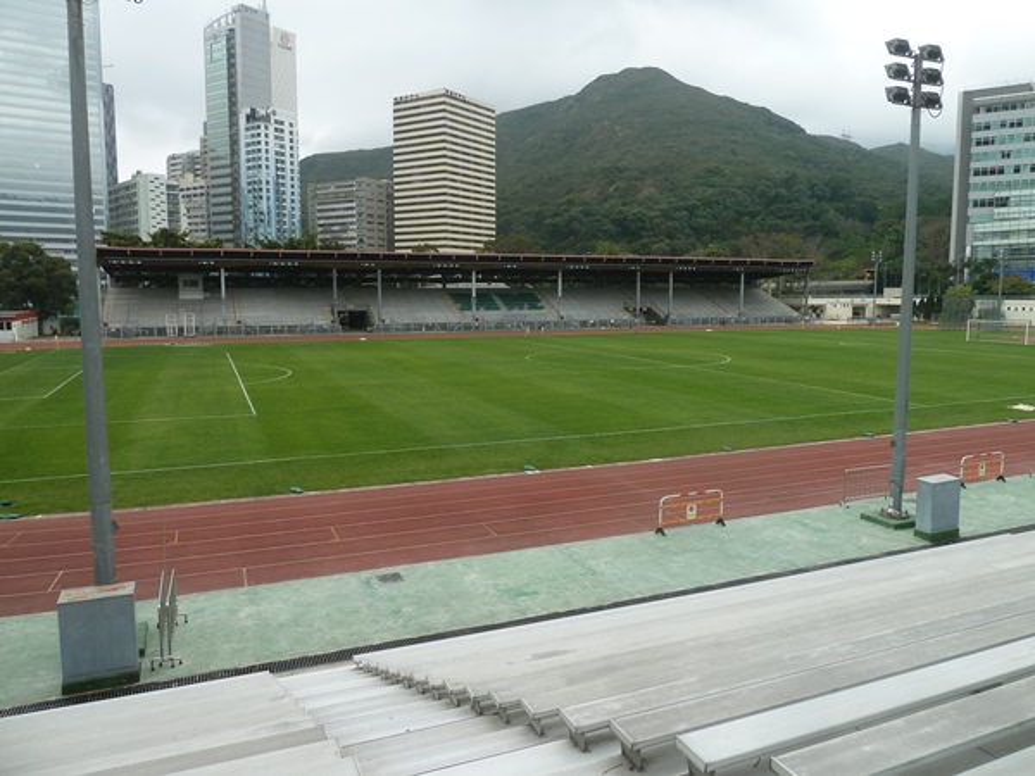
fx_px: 747
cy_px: 388
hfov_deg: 69.4
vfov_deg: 54.9
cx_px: 518
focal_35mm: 25
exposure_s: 1/250
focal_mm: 4.1
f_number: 4
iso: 80
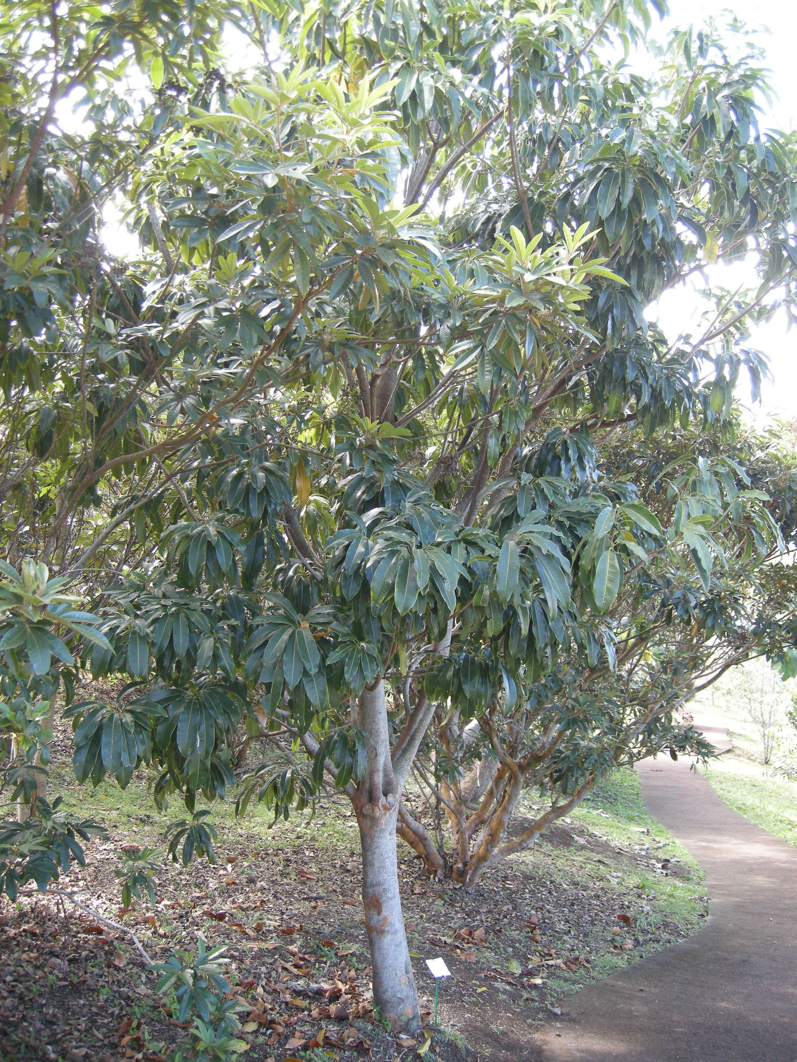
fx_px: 1074
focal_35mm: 35
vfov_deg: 52.6
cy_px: 531
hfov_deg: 40.7
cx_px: 398
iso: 120
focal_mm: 7.5
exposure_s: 1/57
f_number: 2.7
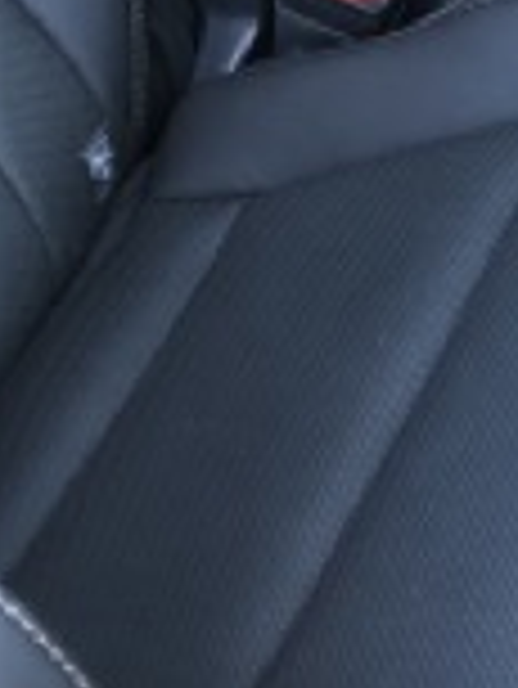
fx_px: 2331
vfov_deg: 16.6
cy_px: 54
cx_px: 806
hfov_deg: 12.0
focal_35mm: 117
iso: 40
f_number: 1.8
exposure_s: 1/15
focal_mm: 3.99
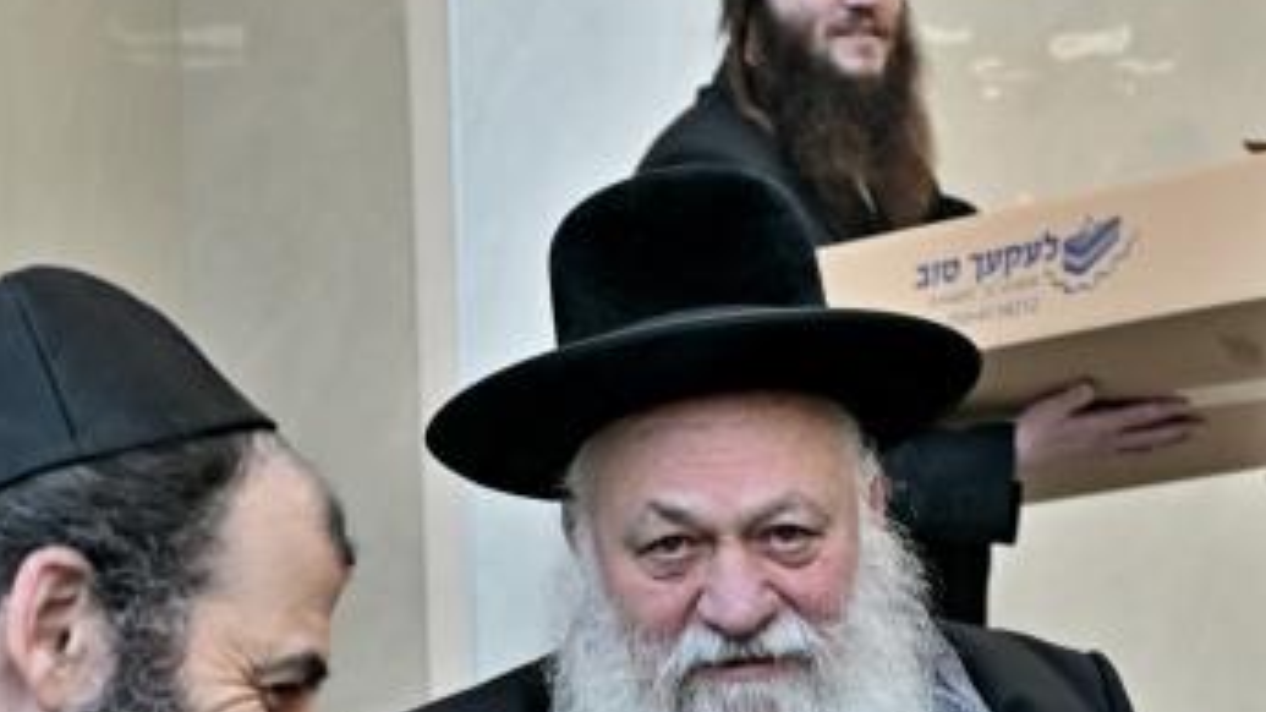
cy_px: 850
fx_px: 2820
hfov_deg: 24.8
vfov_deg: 14.0
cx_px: 1035
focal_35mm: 84
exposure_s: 1/250
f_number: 4
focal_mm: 27
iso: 320
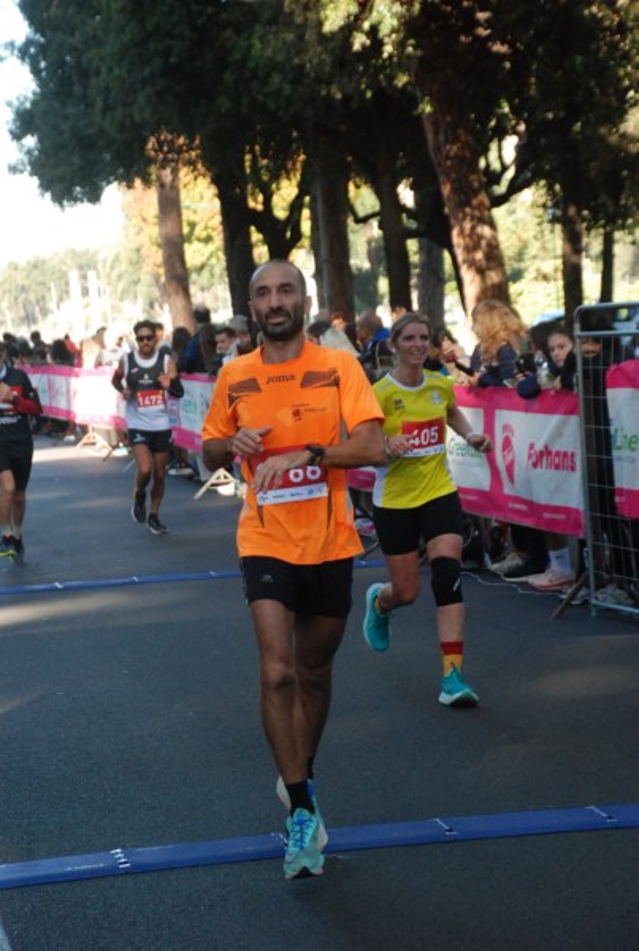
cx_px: 320
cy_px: 476
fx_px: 2781
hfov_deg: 13.1
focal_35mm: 105
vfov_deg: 19.4
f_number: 5.6
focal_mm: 70
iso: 1000
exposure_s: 1/400
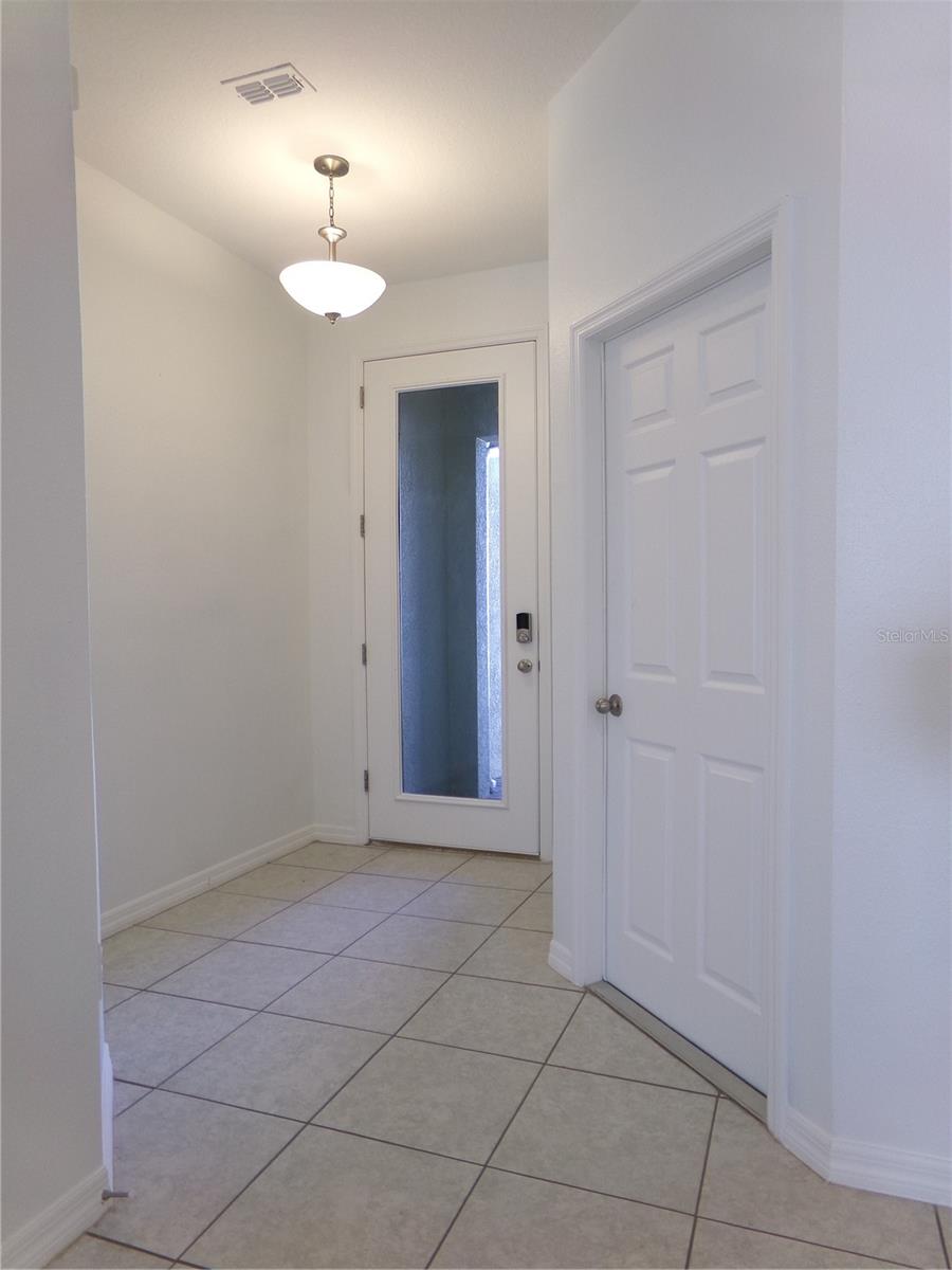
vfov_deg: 71.6
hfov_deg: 56.8
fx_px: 880
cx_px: 476
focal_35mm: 24
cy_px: 635
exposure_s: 1/34
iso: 131
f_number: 3.7
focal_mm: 4.3
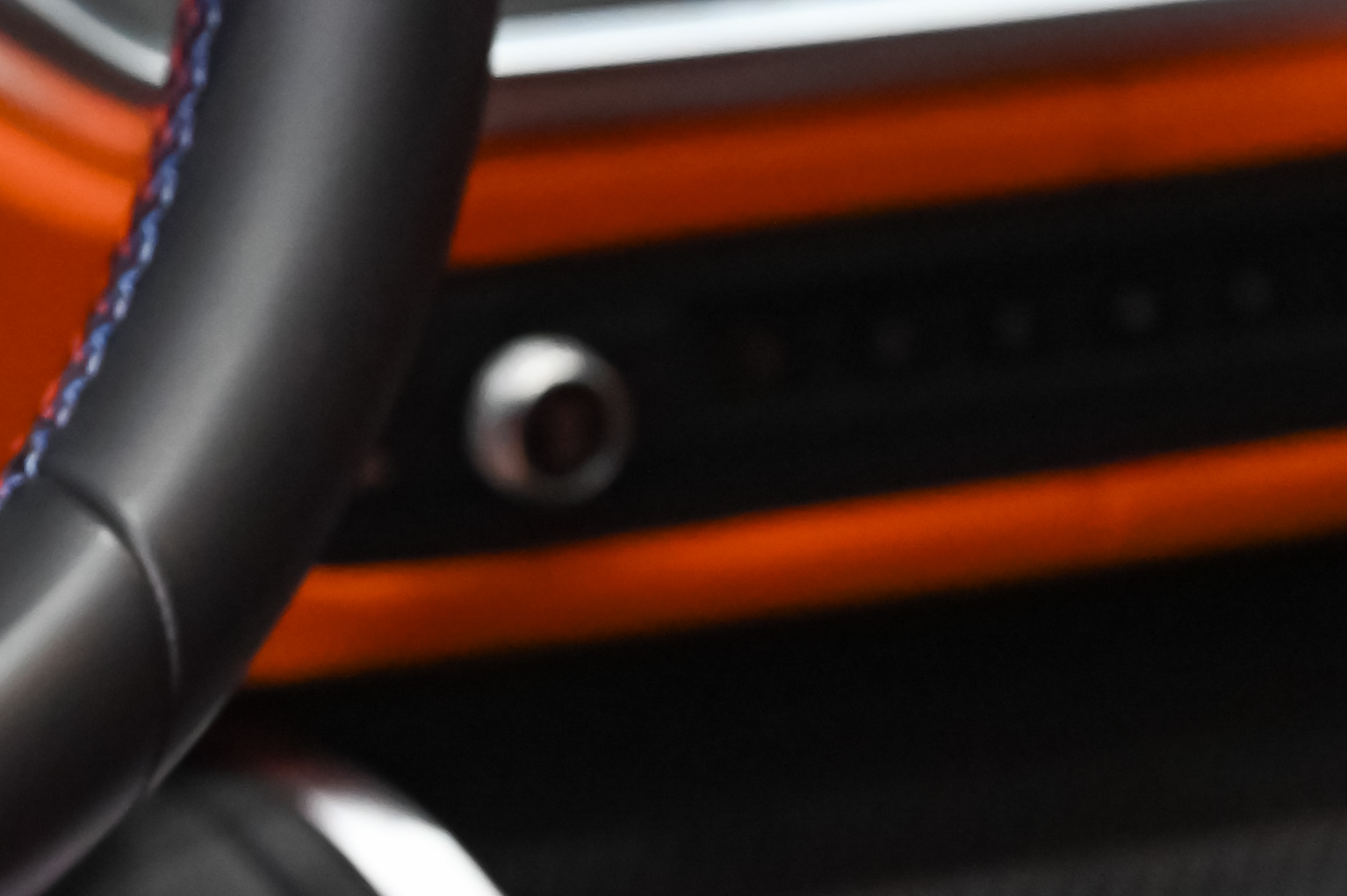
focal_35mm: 276
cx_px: -886
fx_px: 10321
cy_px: -407
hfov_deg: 7.3
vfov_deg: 4.9
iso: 3200
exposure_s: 1/160
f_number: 5
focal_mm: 70
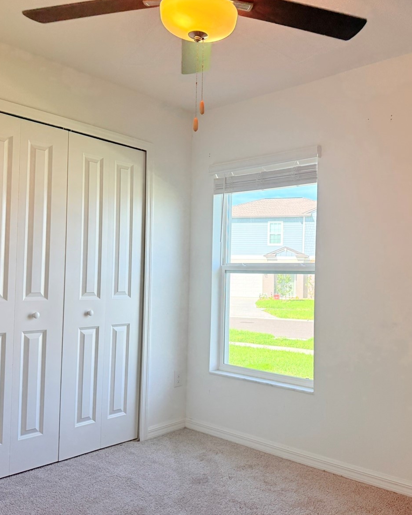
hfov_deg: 45.7
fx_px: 488
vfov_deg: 55.7
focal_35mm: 32
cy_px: 262
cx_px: 236
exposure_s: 1/336
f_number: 1.78
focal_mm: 6.76
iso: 100
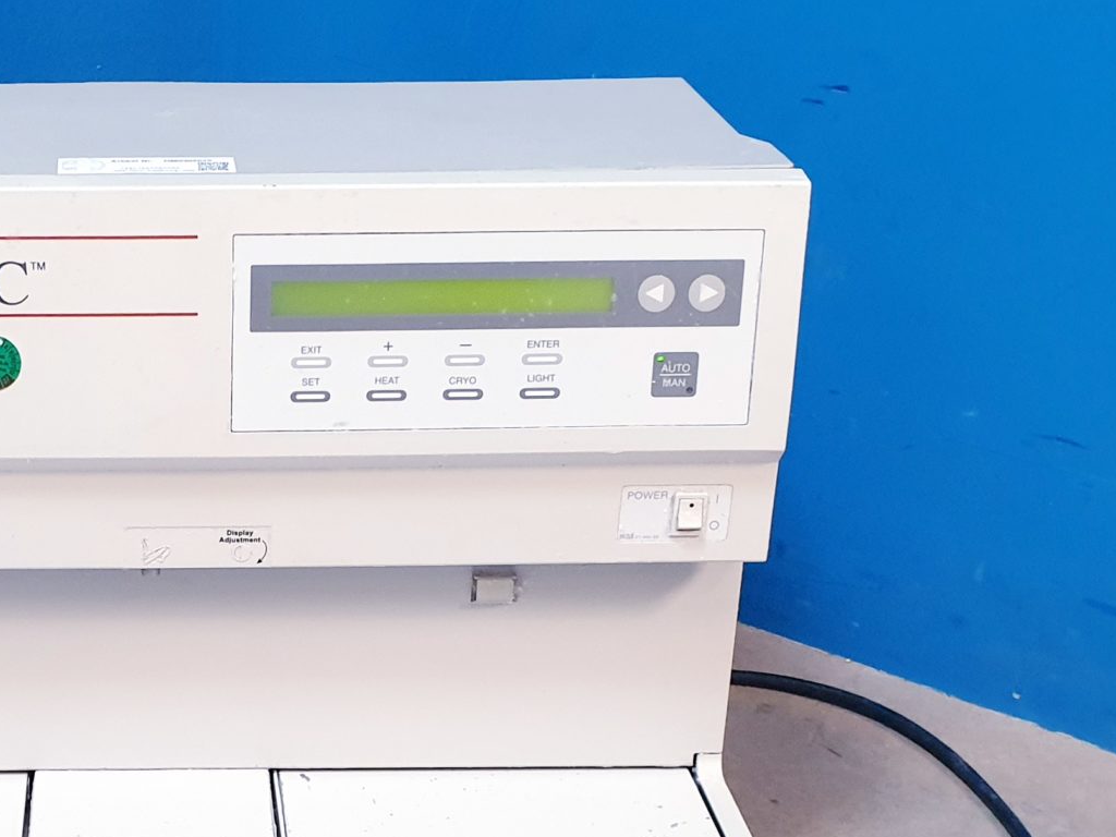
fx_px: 2096
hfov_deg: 28.8
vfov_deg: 22.1
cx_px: 149
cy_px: 749
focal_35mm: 65
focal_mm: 4.3
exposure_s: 1/50
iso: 400
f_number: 2.4
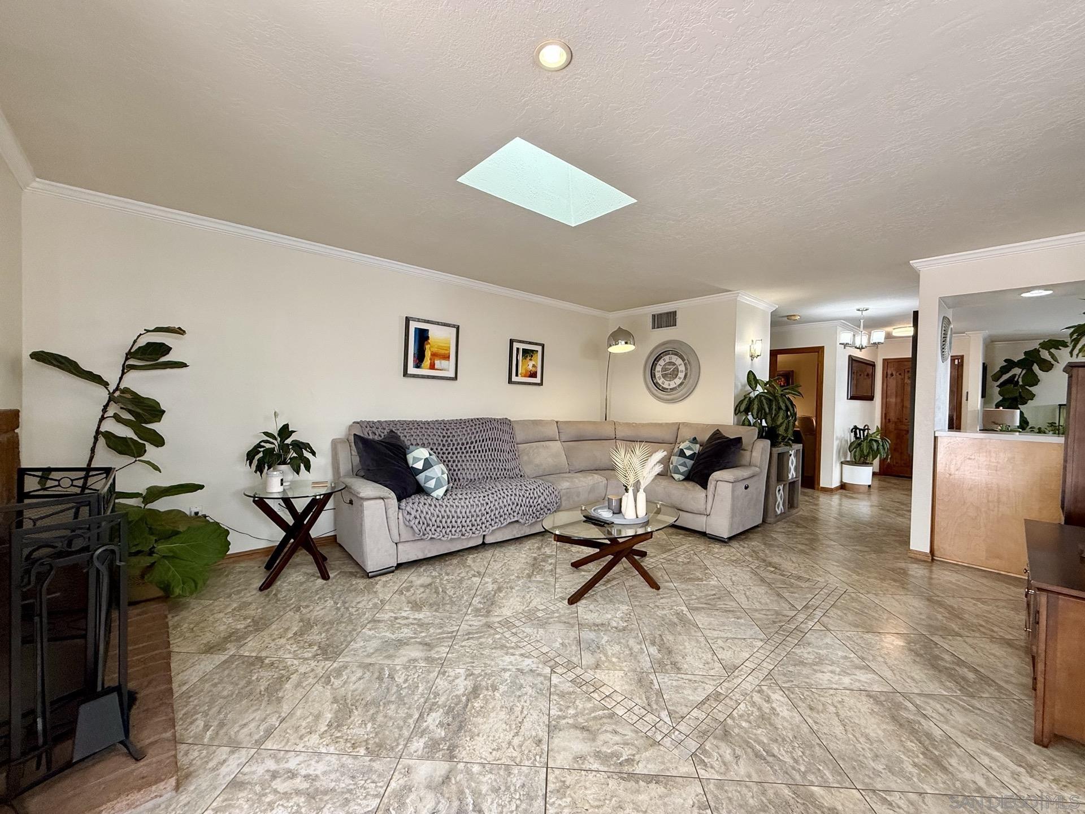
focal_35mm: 14
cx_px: 542
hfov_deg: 102.1
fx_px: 439
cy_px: 407
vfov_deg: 85.7
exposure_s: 1/120
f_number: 2.2
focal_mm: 2.22
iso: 200
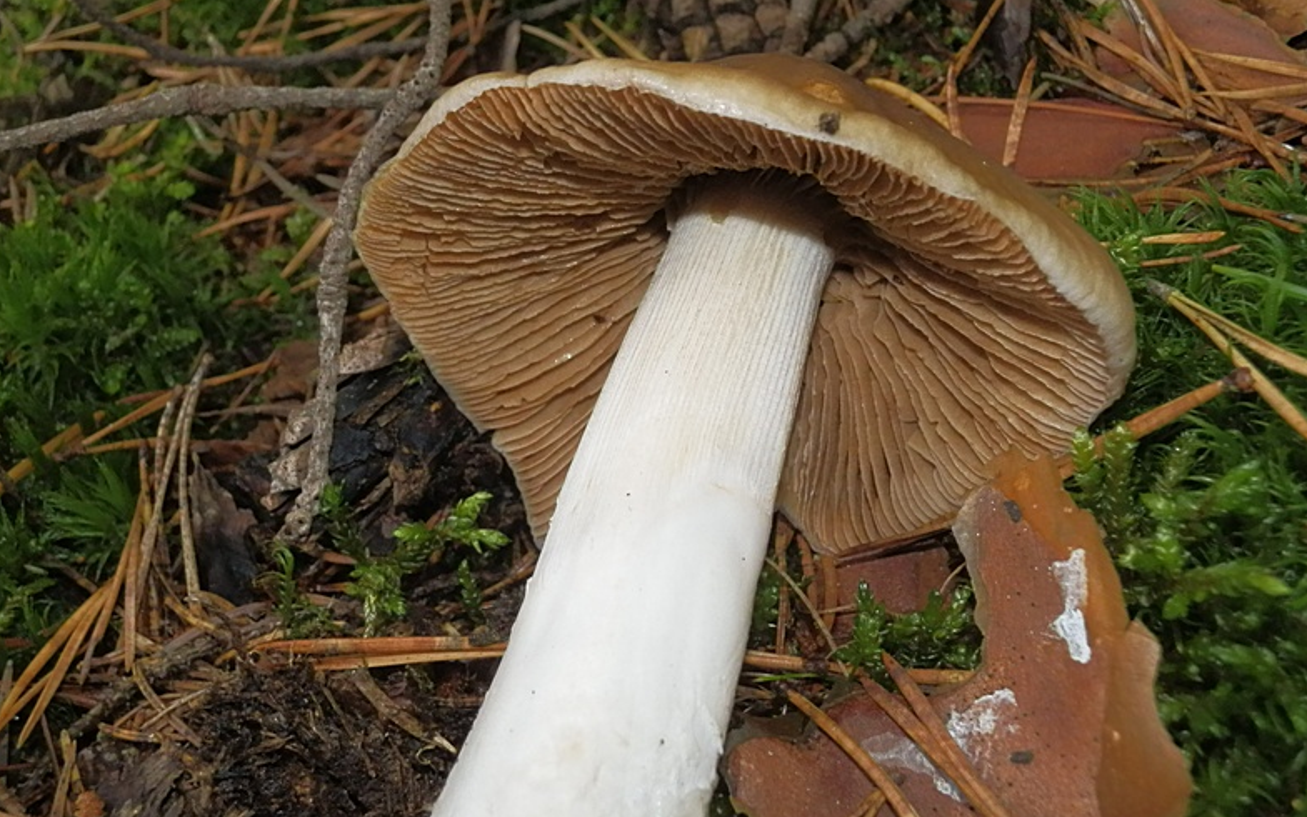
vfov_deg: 32.0
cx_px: 645
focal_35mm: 40
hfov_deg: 49.3
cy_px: 390
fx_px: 1425
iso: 500
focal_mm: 6.7
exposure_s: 1/40
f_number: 9.9
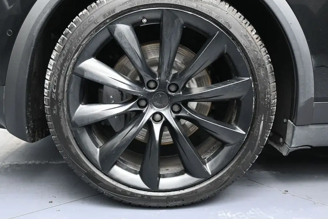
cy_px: 96
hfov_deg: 45.8
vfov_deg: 31.5
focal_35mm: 43
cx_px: 157
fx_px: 388
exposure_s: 1/125
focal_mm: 25
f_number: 4.2
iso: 2200
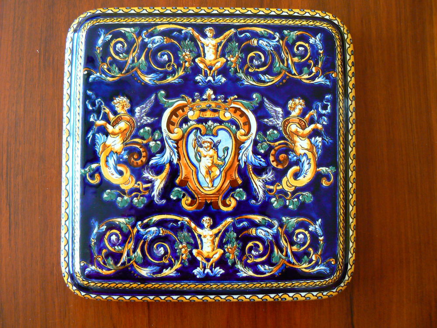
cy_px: 164
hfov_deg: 51.4
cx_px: 218
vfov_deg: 39.7
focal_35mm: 36
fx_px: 454
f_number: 2.8
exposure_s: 1/20
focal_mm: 6
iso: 200
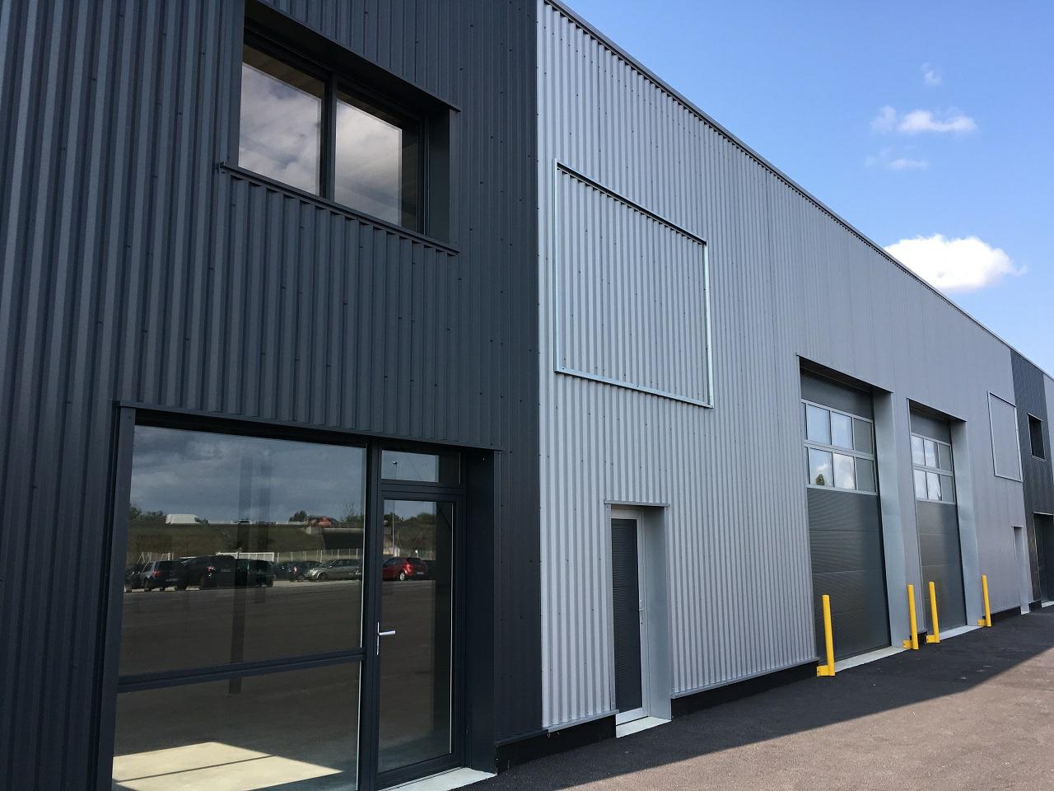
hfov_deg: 61.7
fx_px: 883
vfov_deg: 48.2
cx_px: 527
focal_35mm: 29
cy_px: 396
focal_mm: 4.15
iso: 25
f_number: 2.2
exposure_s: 1/680
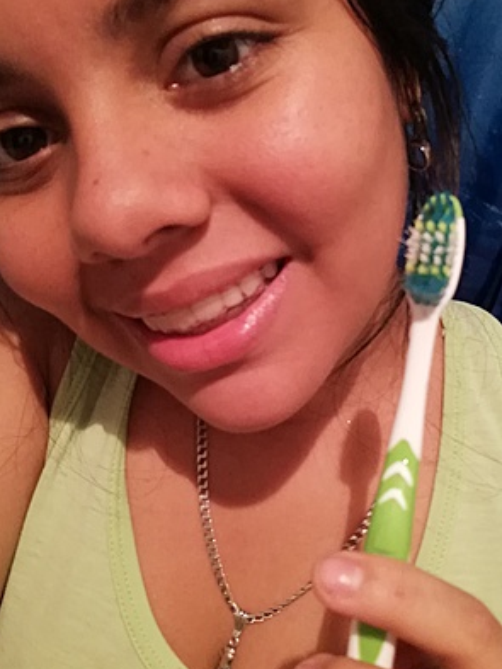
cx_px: 293
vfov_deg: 55.3
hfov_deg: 42.8
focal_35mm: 33
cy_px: 325
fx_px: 638
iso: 320
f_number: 2
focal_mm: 3.6
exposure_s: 1/30
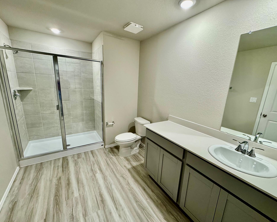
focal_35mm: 15
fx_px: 123
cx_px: 142
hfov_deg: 96.8
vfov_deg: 84.0
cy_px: 114
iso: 250
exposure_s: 1/120
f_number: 2.2
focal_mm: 2.22
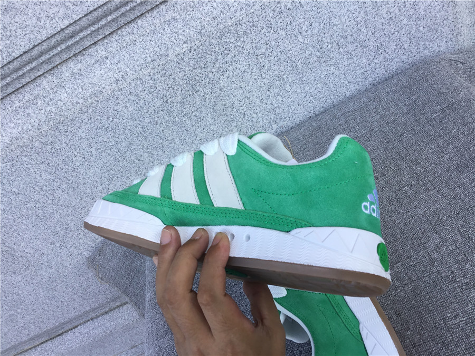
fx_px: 425
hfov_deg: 58.4
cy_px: 178
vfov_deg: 45.4
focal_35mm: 31
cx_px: 238
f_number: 2.4
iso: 25
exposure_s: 1/135
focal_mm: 3.3
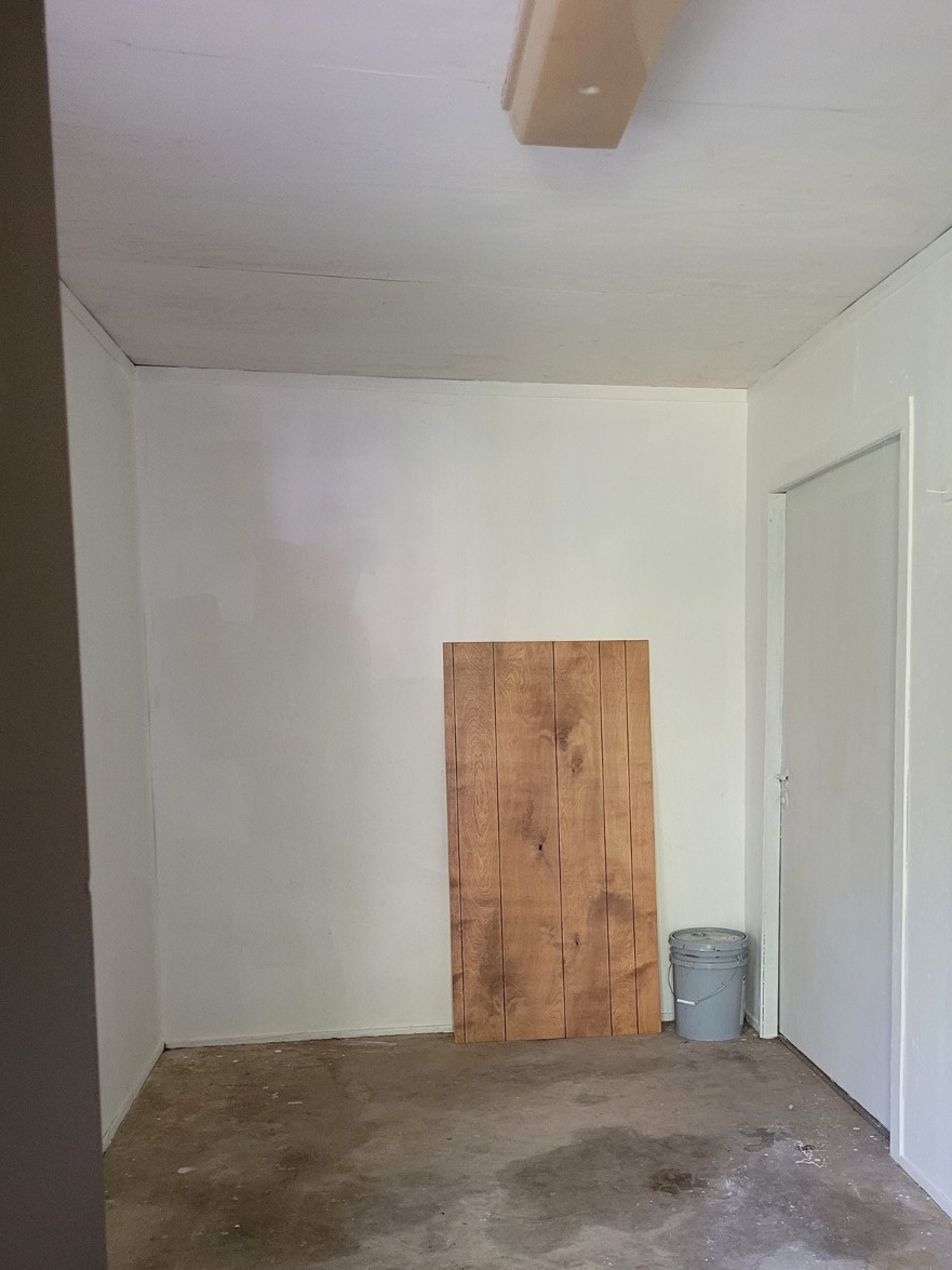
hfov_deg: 41.4
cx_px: 612
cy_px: 789
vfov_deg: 53.4
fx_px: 1247
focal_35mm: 34
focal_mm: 5.4
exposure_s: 1/40
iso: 500
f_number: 1.8
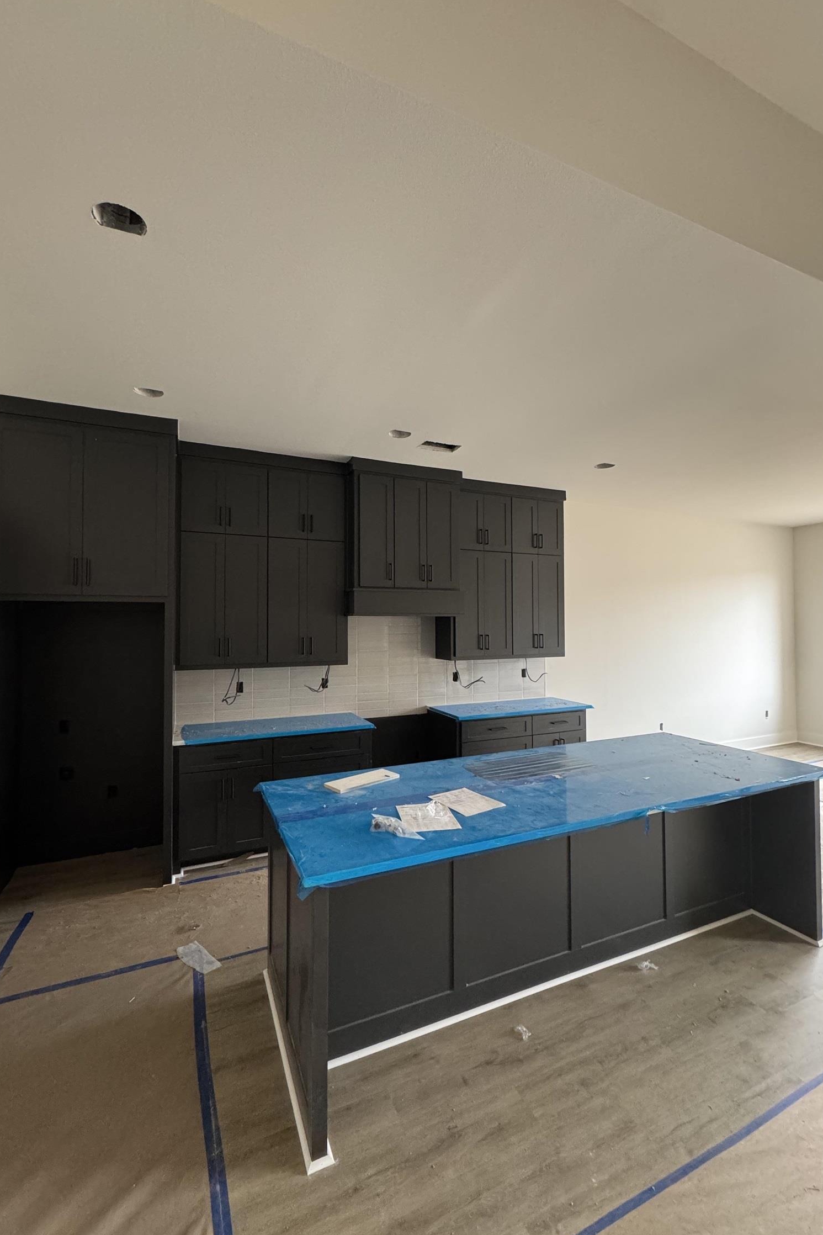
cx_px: 407
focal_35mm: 15
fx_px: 514
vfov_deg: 100.4
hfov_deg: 77.3
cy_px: 613
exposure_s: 1/60
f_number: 2.2
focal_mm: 2.22
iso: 640
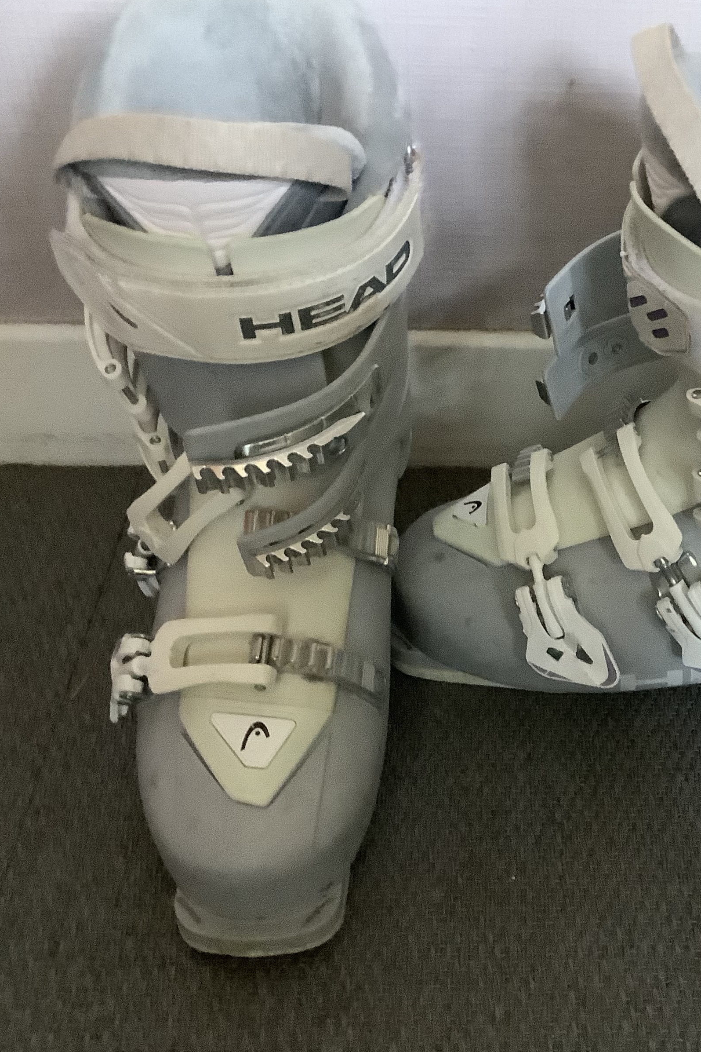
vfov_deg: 44.5
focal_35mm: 44
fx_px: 1285
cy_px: 526
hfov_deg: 29.9
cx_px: 543
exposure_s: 1/25
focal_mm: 3.3
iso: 640
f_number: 2.4
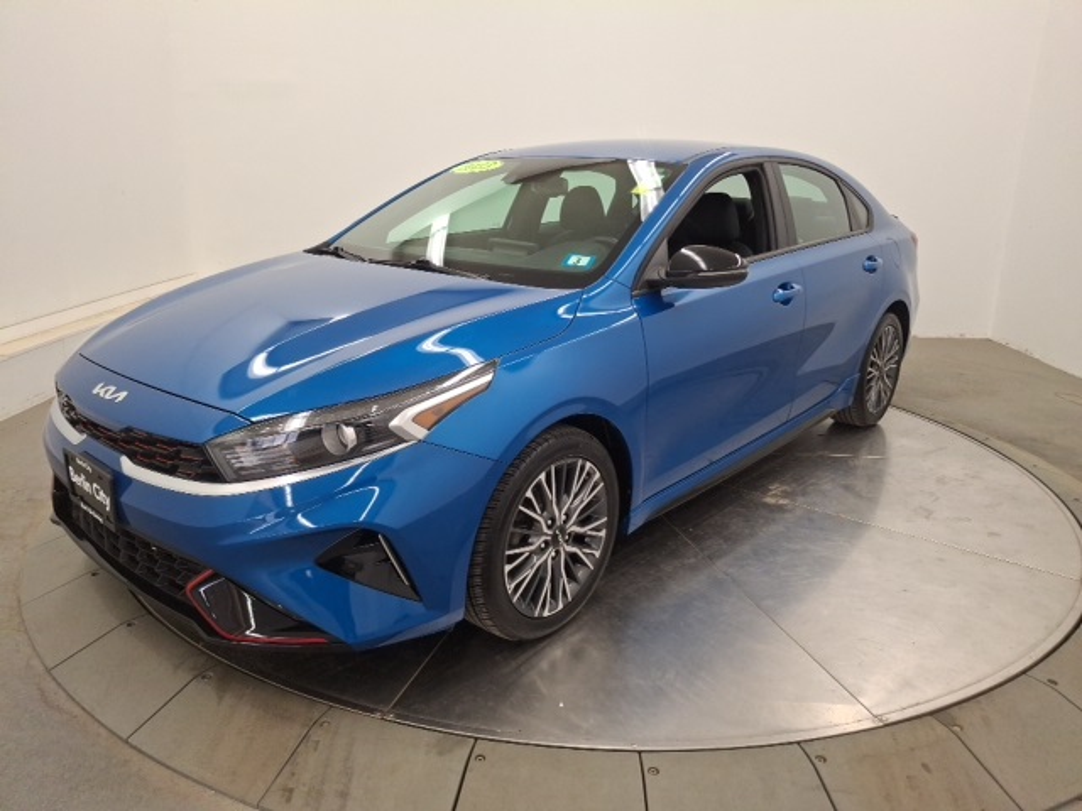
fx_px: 781
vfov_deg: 54.9
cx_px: 541
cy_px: 406
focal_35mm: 25
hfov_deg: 69.4
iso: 173
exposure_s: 1/120
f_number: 1.8
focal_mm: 4.69
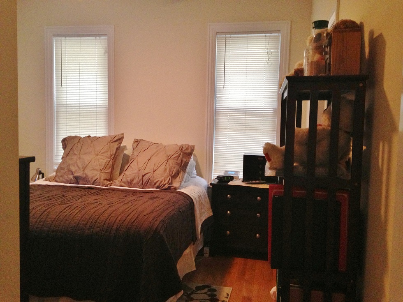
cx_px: 202
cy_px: 151
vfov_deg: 42.9
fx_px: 384
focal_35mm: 33
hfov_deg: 55.4
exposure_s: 1/20
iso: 320
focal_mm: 4.13
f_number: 2.4
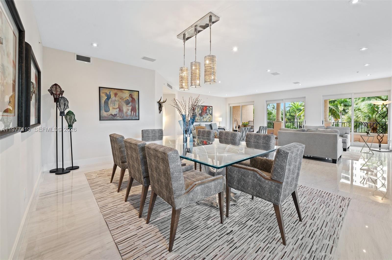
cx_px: 196
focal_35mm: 14
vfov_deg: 81.1
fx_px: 152
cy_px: 130
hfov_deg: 104.3
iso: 200
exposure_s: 1/2
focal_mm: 14
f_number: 8
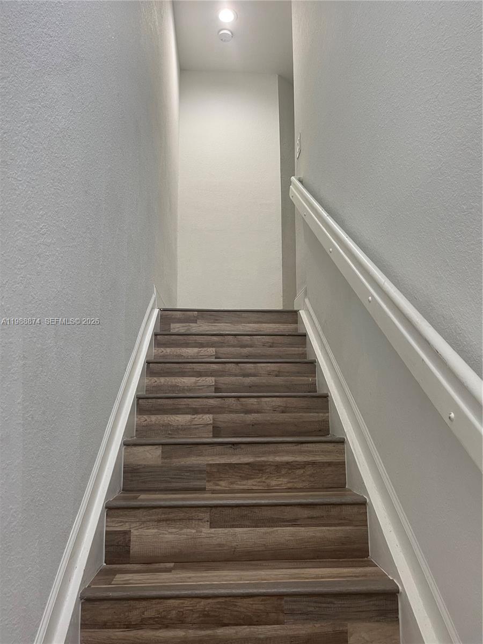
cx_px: 242
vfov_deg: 67.3
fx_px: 484
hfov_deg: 53.1
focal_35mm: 26
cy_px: 322
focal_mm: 5.1
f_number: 1.6
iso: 100
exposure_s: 1/60
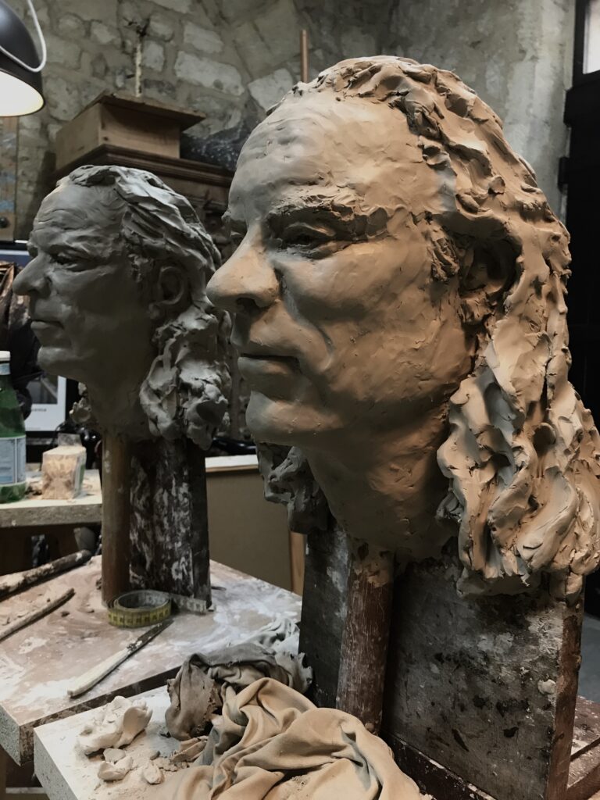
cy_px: 400
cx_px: 300
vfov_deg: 63.4
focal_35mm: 28
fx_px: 647
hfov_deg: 49.7
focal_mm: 3.99
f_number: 1.8
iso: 64
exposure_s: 1/17
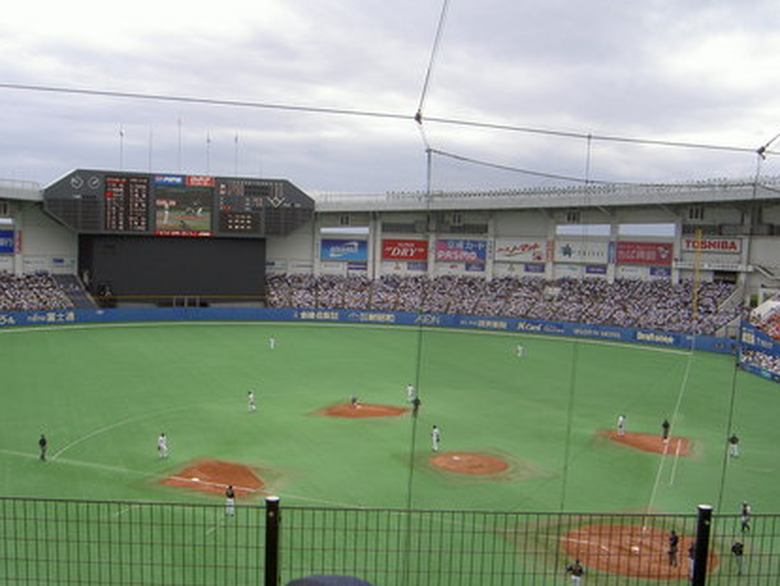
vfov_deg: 38.7
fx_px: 834
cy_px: 305
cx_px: 371
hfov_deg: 50.1
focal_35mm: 37
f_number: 4.7
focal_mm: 5.6
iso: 50
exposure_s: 1/200
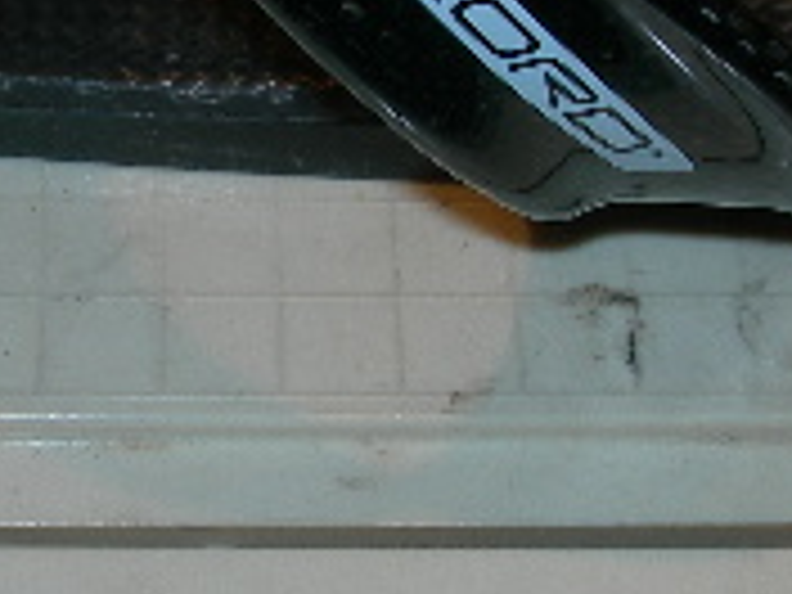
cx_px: 135
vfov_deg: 10.7
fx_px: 3157
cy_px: 248
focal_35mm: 138
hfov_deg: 14.2
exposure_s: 1/60.1
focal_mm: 7.8
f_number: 4.8
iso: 50
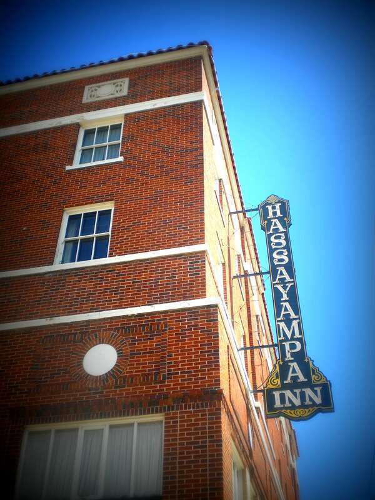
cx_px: 188
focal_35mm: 41
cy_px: 250
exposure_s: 1/317
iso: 80
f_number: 4.9
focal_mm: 7.4
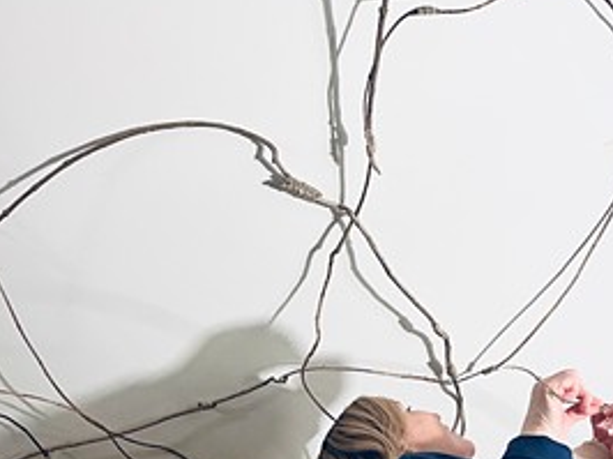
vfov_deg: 30.4
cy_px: 339
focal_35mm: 47
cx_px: 318
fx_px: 832
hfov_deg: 40.5
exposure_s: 1/60
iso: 400
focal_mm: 5.1
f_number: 1.6
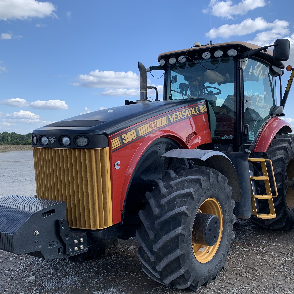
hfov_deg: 45.5
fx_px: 346
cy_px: 166
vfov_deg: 45.9
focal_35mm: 36
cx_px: 191
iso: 25
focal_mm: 4.25
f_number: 1.8
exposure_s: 1/1314
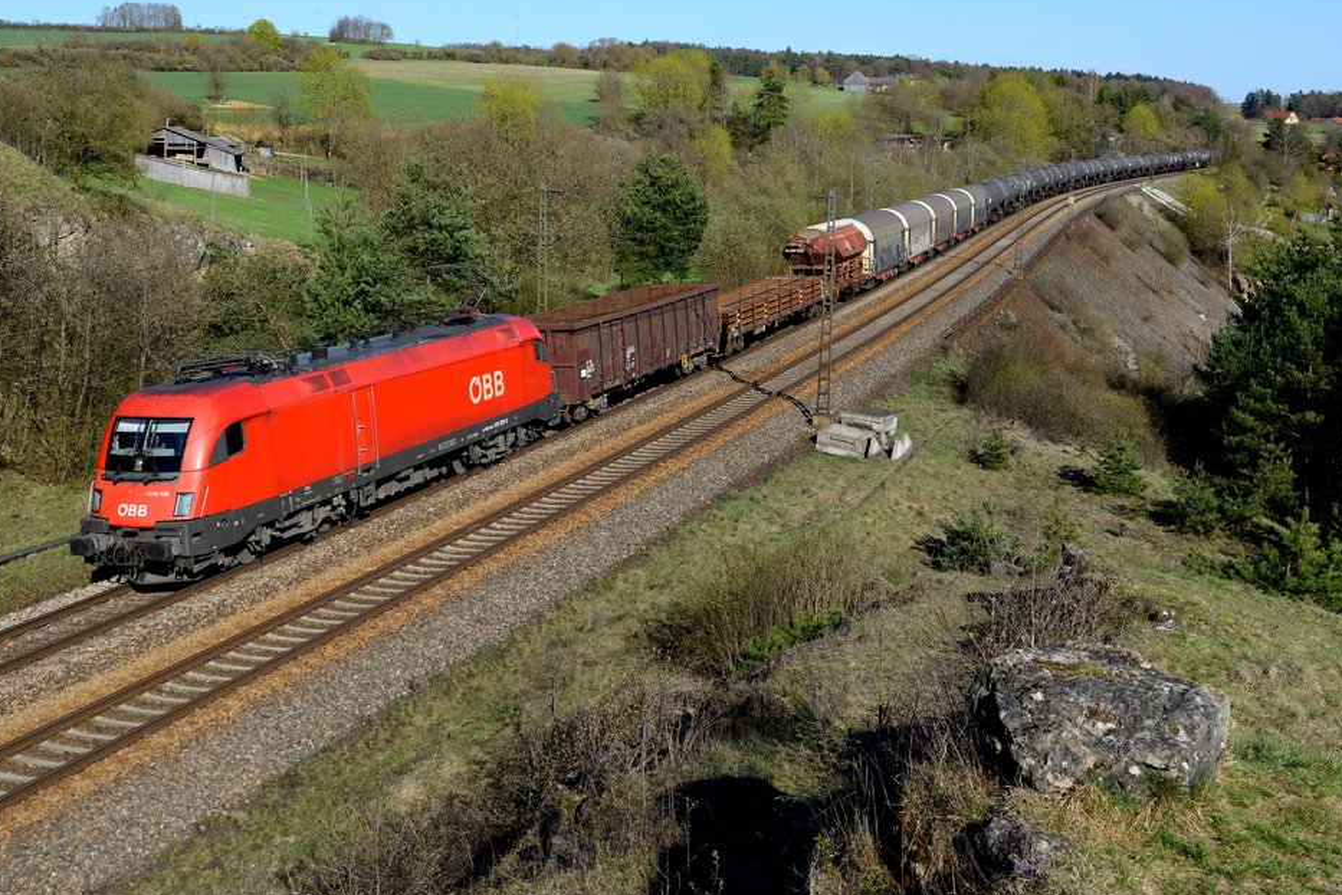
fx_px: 1677
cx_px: 600
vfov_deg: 29.8
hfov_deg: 43.5
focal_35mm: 45
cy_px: 348
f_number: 6.3
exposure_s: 1/1600
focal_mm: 35
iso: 250
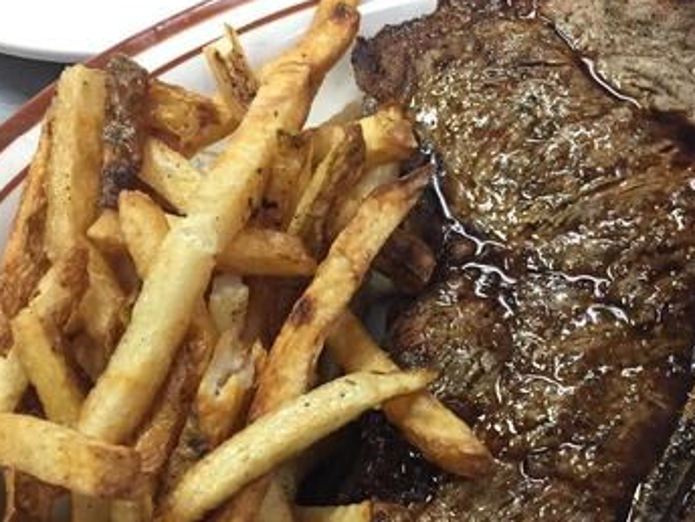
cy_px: 362
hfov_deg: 34.9
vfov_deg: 26.8
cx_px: 507
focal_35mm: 54
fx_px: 1084
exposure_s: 1/30
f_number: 2.2
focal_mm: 4.15
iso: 200
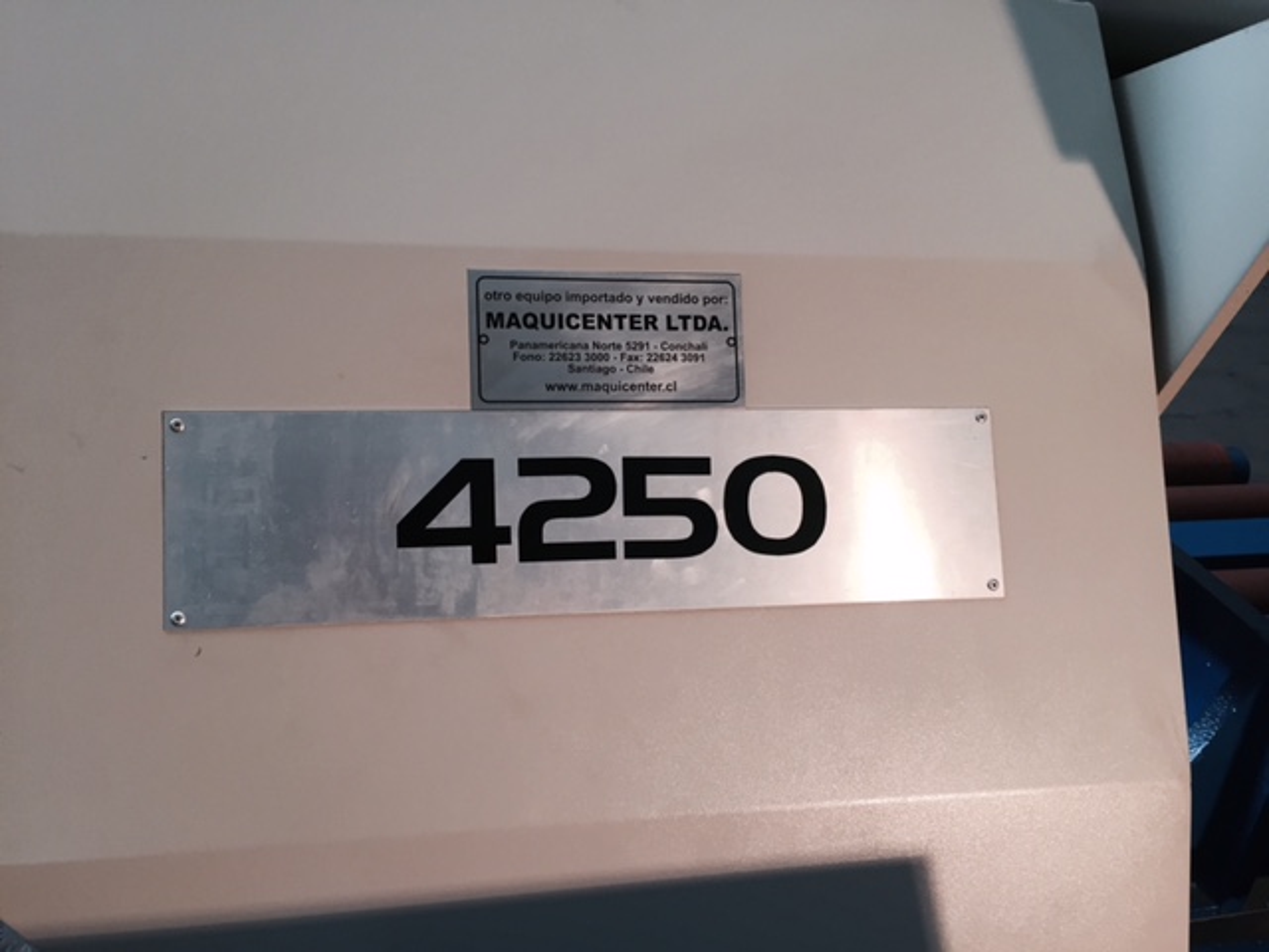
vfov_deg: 48.2
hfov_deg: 61.7
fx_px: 1063
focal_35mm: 29
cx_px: 634
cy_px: 476
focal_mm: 4.15
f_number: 2.2
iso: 64
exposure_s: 1/30
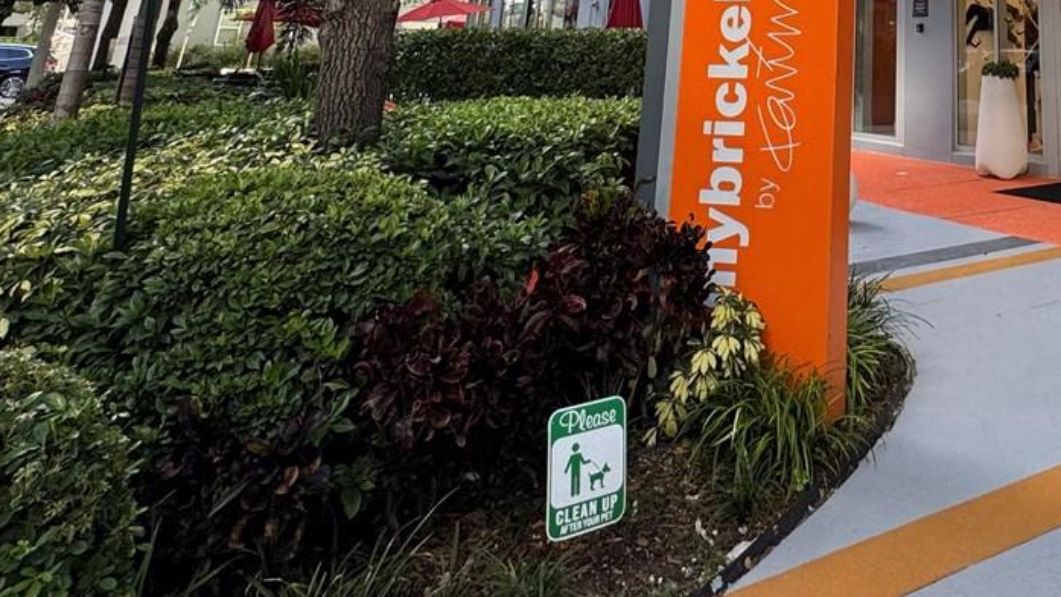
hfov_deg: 51.5
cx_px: 909
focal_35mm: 35
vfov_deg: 25.5
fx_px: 985
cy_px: -292
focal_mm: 2.22
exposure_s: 1/205
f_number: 2.2
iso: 40
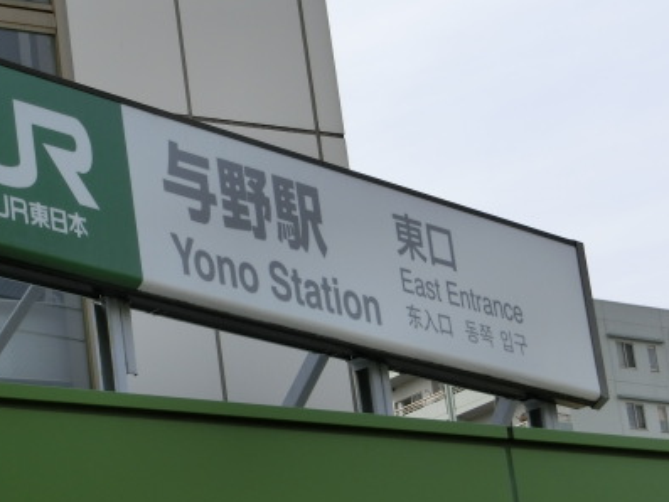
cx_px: 163
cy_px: 268
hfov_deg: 13.1
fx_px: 2900
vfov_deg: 9.9
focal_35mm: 150
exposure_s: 1/320
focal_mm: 16.5
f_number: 5.6
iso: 80
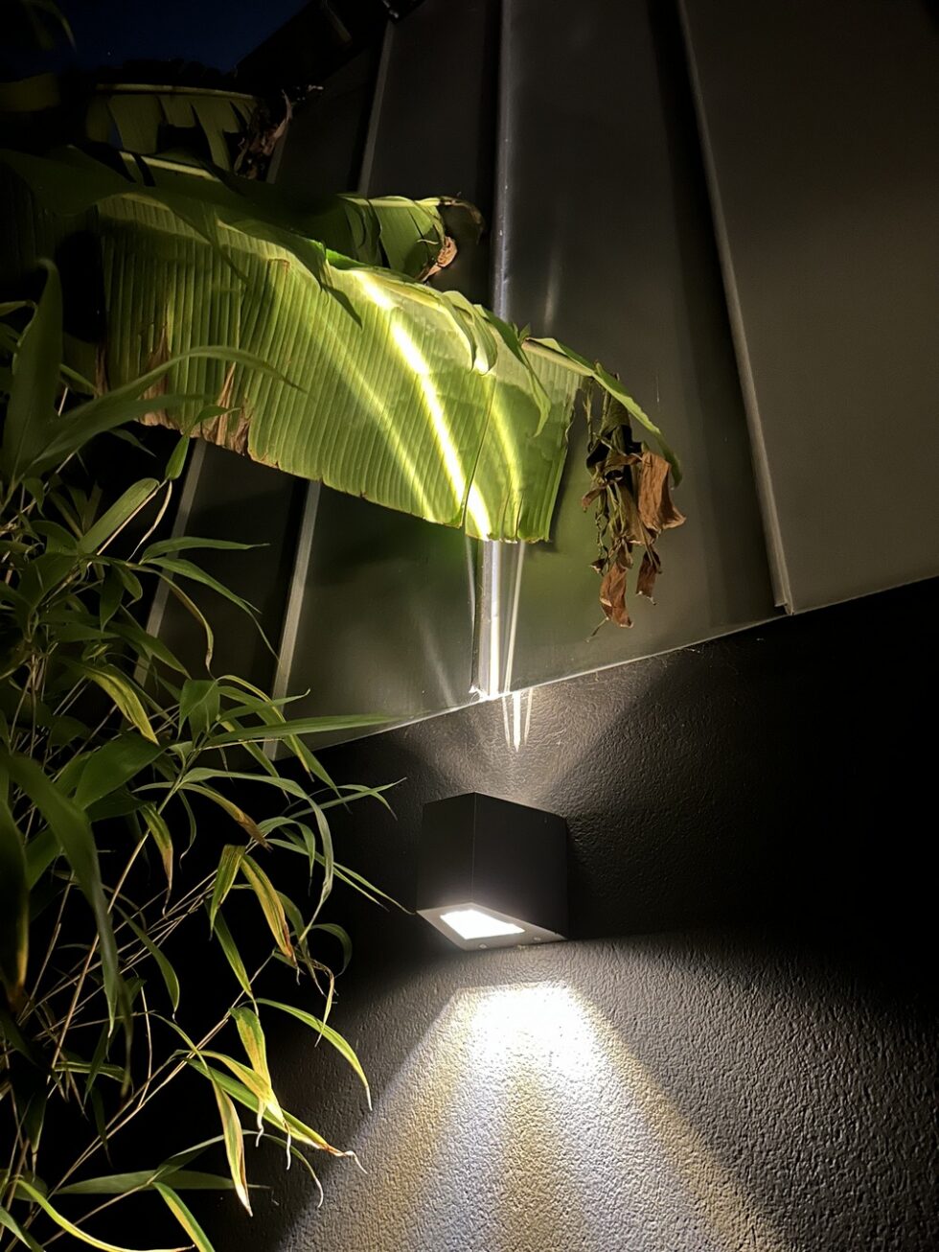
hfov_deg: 56.8
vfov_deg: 71.6
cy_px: 626
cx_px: 470
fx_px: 868
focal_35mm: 24
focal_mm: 6.86
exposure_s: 1/5
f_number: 1.78
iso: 1600
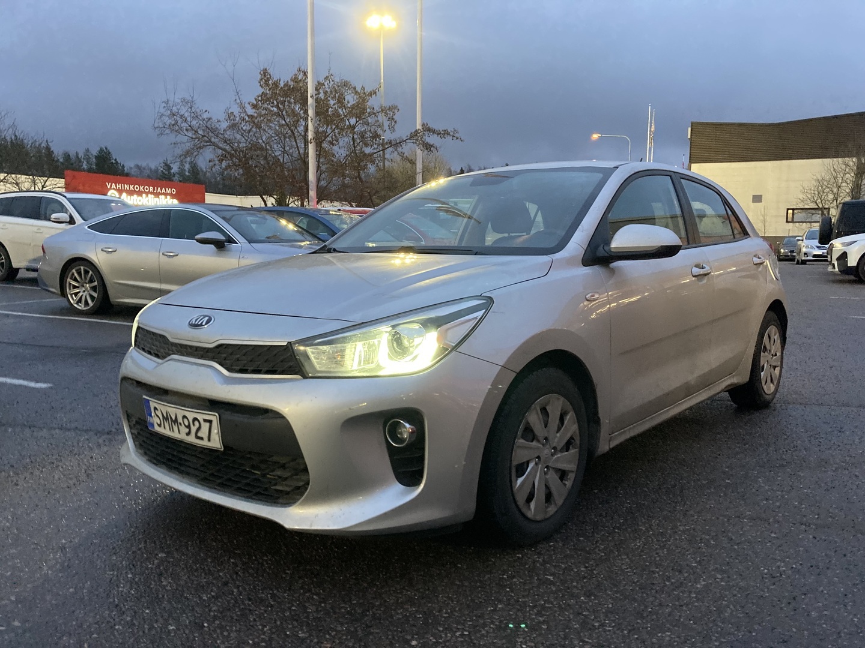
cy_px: 324
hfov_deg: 63.4
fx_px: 700
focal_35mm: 28
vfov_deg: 49.7
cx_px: 432
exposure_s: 1/27
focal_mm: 3.99
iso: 500
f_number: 1.8
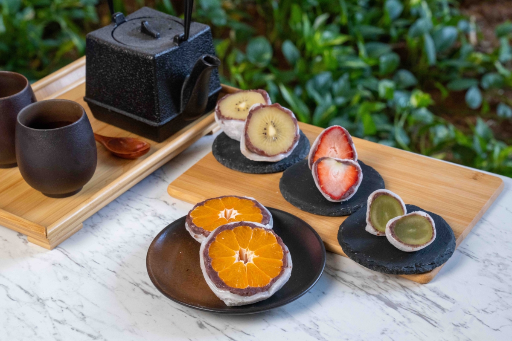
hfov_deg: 28.8
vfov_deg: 19.5
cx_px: 256
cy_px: 170
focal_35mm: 70
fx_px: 995
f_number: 10
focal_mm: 70
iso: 2500
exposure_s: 1/80
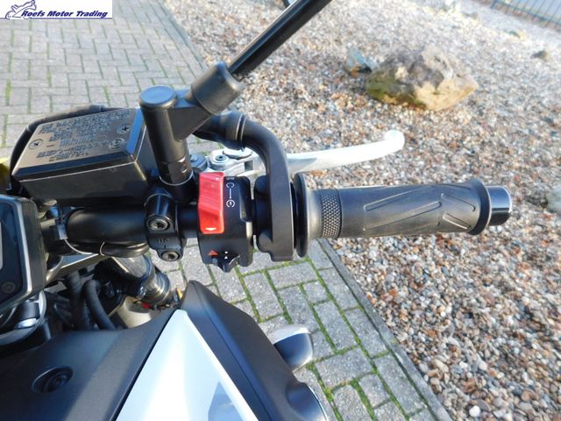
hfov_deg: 73.9
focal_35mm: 23
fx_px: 373
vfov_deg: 58.9
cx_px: 280
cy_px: 210
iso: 125
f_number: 3
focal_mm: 4
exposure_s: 1/50
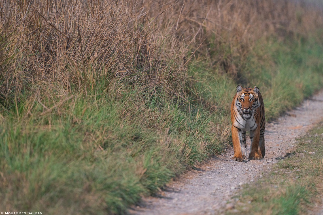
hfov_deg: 3.4
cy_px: 108
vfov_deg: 2.3
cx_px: 162
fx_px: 5383
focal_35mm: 600
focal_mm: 600
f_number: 7.1
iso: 1600
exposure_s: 1/8000
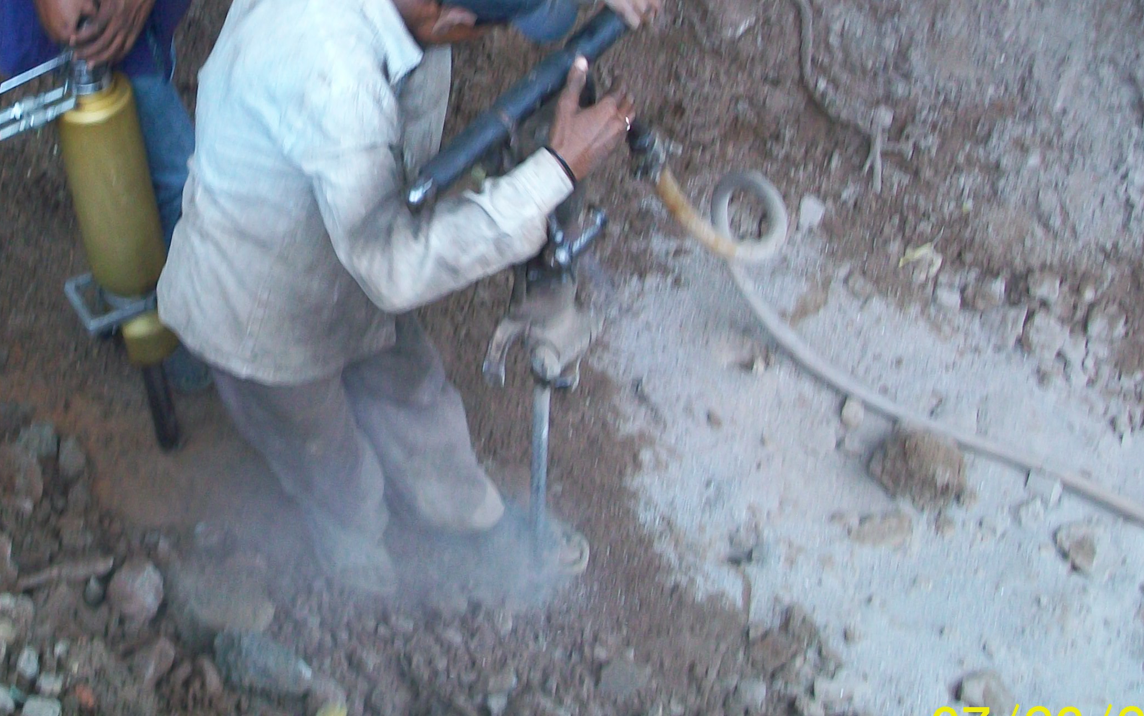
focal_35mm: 75
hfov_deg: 27.2
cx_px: 329
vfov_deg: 17.2
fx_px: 2339
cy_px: 140
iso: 64
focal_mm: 7.1
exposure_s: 1/80
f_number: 3.2
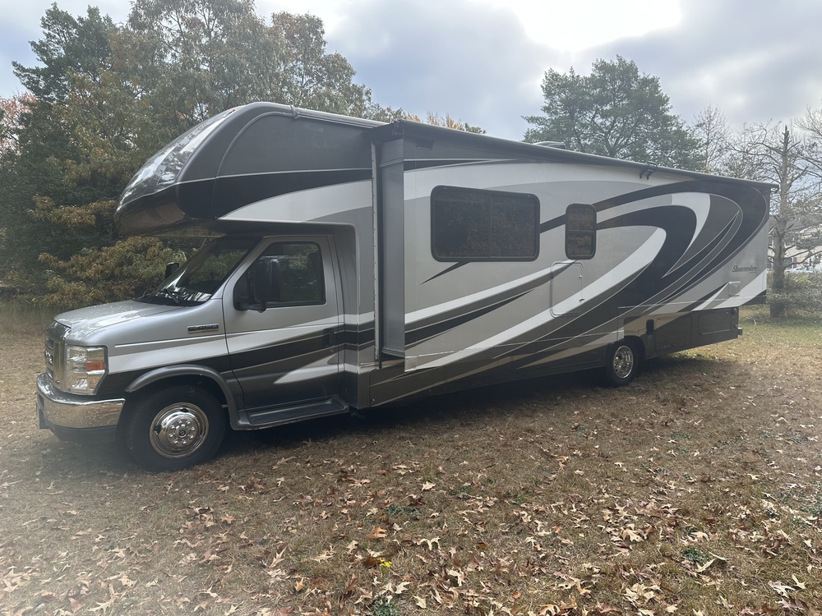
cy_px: 308
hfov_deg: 71.6
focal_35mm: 24
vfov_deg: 56.8
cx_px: 411
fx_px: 570
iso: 80
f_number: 1.78
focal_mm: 6.86
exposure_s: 1/1095
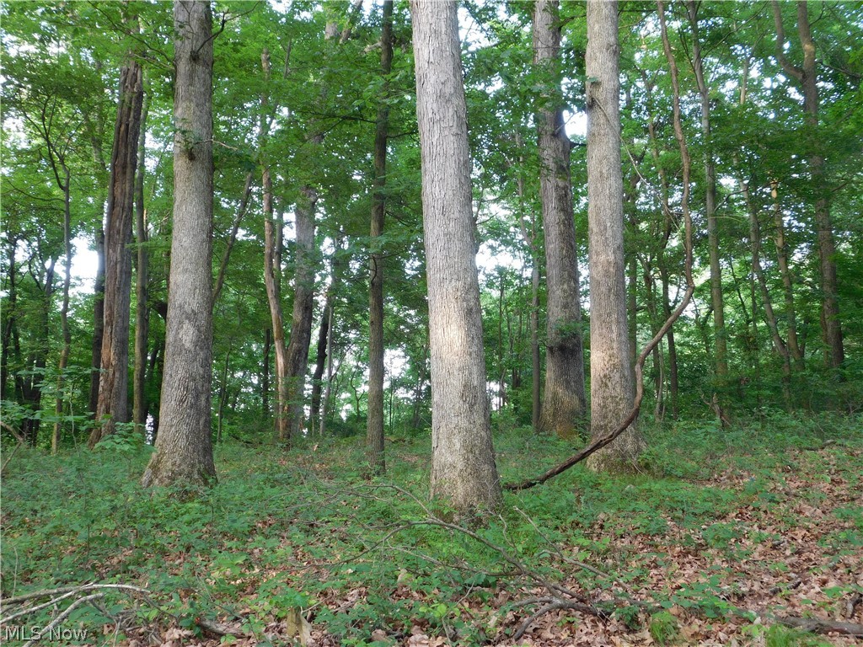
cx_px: 432
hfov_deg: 51.4
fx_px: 898
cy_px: 324
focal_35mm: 36
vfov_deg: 39.7
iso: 220
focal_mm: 6.3
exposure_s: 1/30
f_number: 3.5
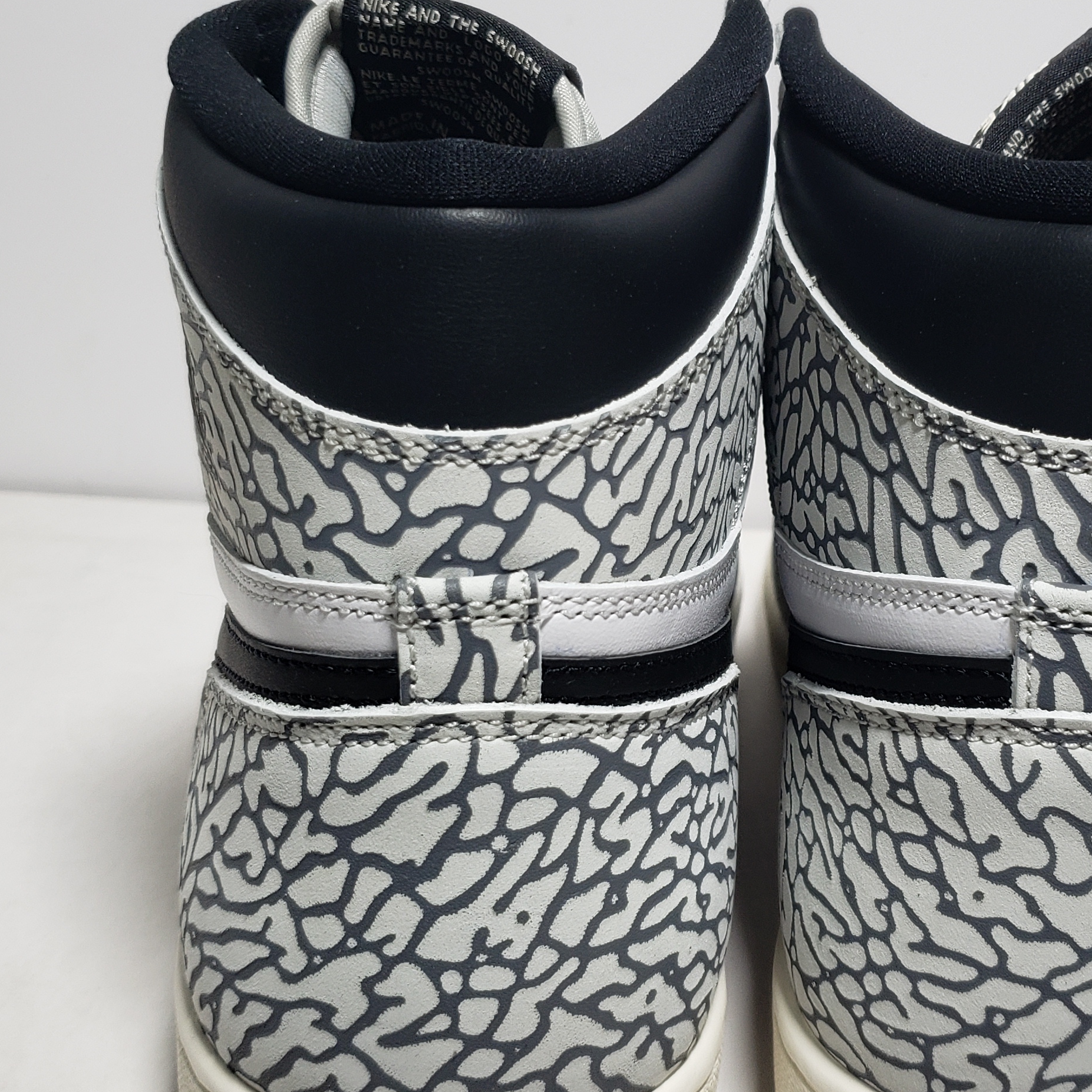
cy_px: 593
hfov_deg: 33.9
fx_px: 1785
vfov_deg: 34.0
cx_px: 658
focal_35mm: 50
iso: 50
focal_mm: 4.3
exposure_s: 1/419
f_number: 1.5
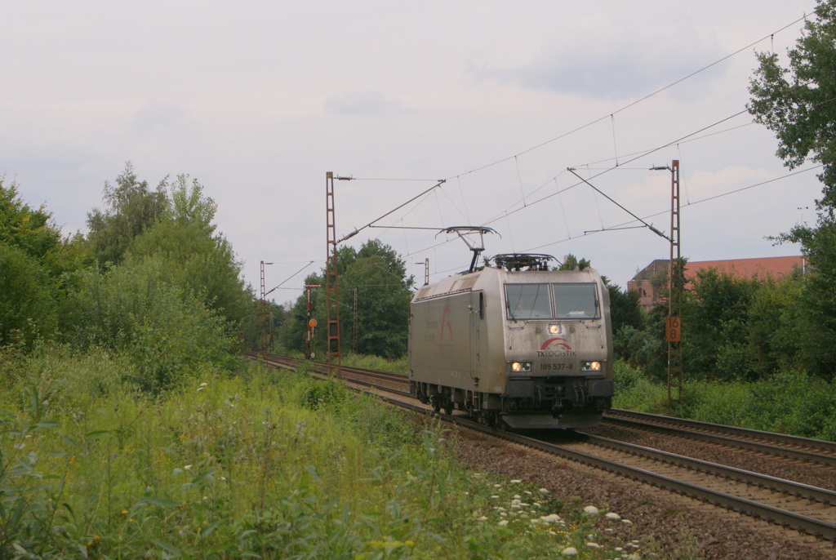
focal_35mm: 82
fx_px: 1919
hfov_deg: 24.6
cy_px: 280
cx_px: 418
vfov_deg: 16.6
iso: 200
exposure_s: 1/1000
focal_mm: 55
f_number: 10
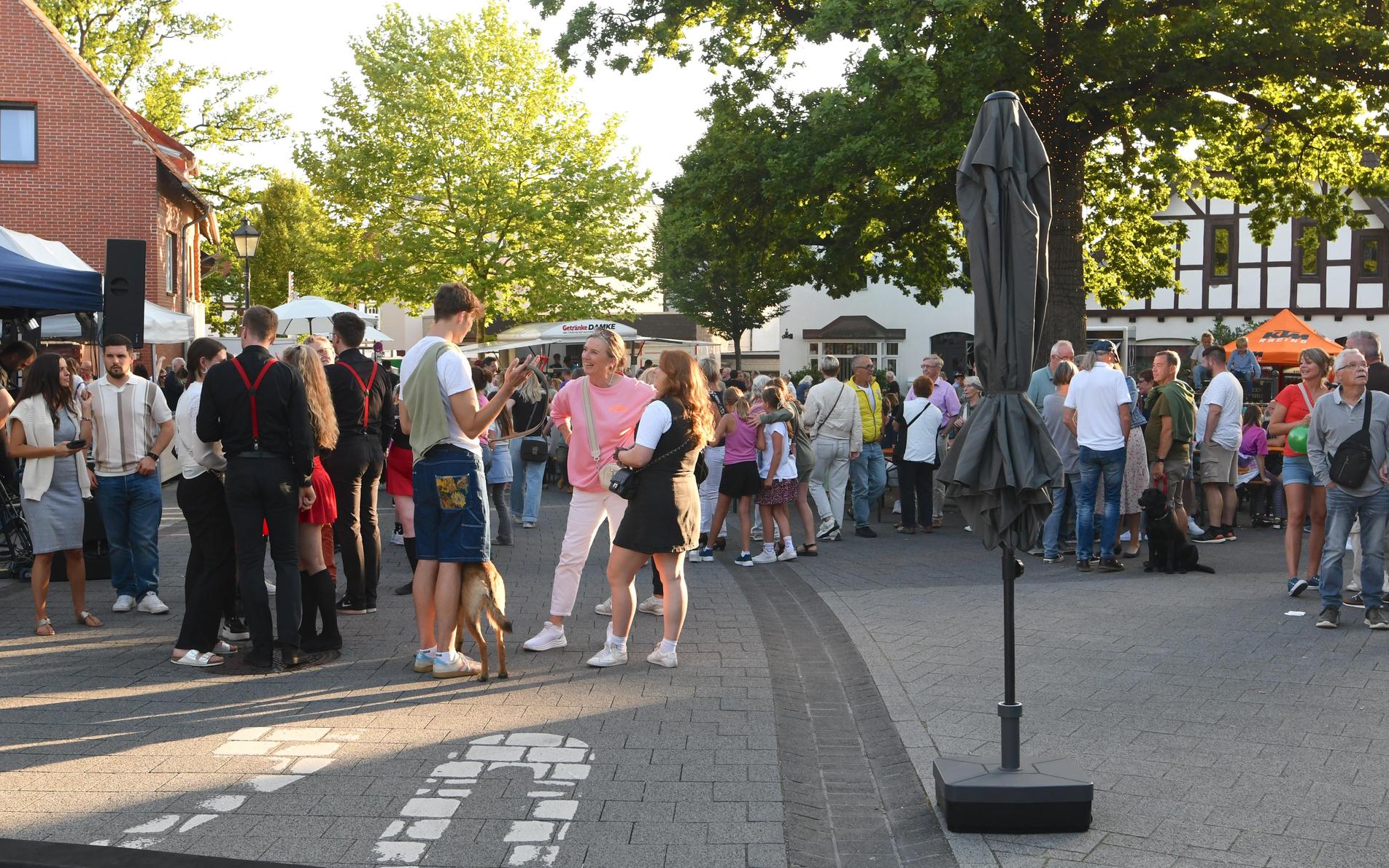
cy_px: 420
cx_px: 694
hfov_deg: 52.7
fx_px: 1401
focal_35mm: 37
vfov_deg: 34.4
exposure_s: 1/200
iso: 800
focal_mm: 24
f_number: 7.1
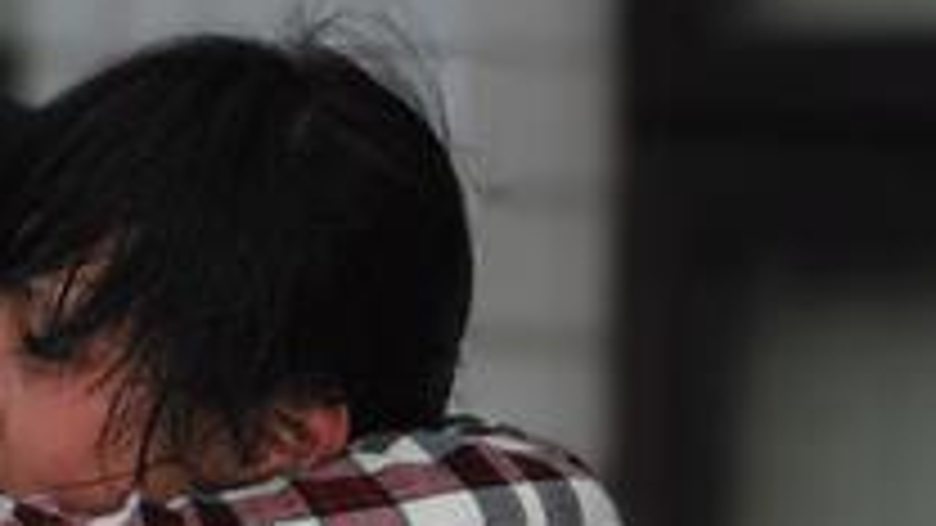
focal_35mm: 333
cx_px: 612
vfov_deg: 3.6
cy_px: 780
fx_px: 8265
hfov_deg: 6.5
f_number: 2.8
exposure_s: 1/1250
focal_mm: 70
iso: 400
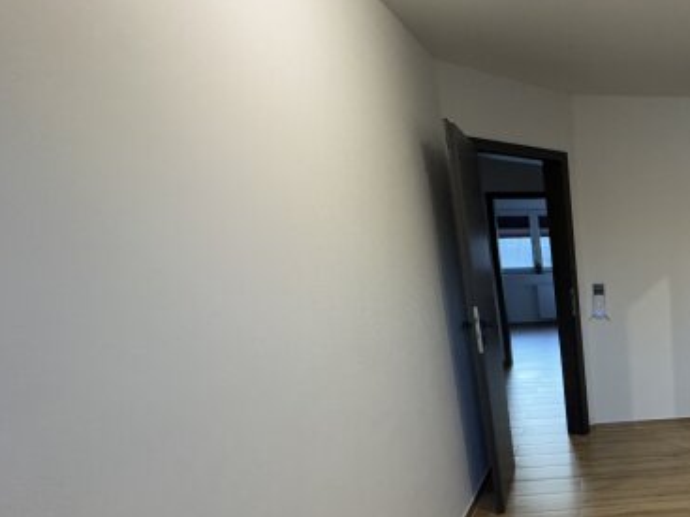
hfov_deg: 49.7
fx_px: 578
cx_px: 696
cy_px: 425
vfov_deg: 45.4
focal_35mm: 29
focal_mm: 2.22
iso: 500
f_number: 2.2
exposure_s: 1/50
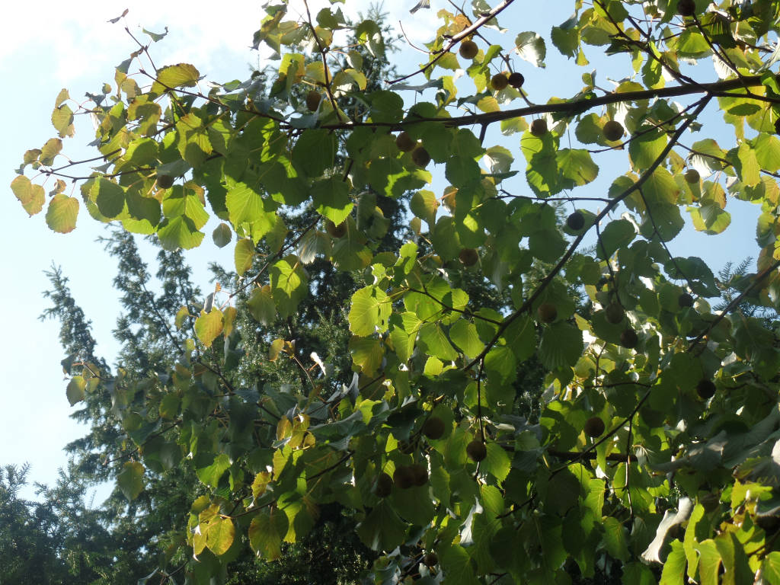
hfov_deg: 25.0
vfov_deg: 18.9
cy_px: 292
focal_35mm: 78
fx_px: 1758
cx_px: 390
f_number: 3.8
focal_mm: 13.9
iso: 80
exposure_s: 1/180
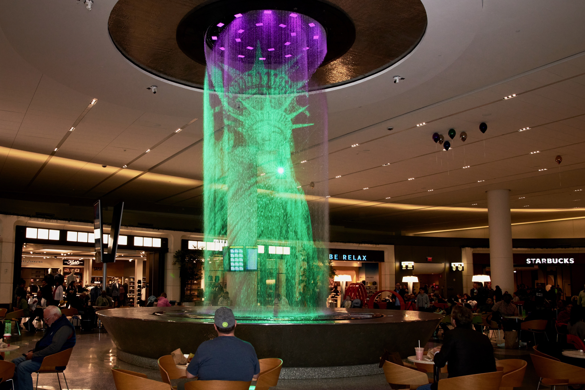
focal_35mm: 32
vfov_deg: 41.1
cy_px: 218
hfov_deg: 58.2
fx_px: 520
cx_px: 232
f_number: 7.1
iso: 800
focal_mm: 24
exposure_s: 1/160
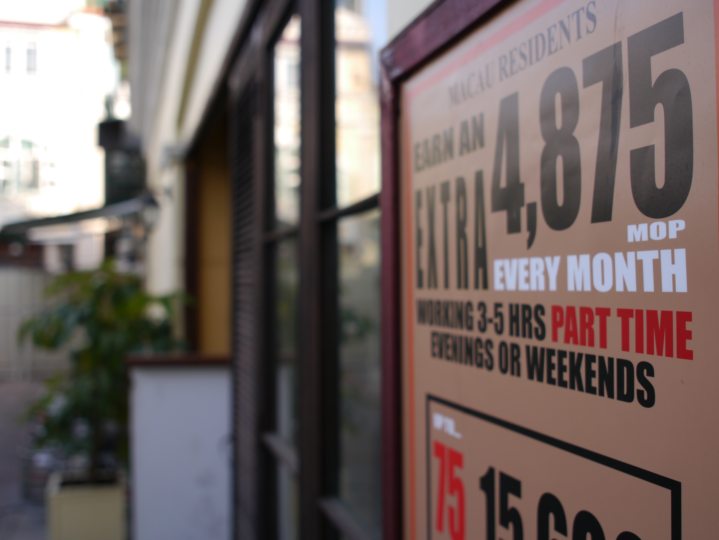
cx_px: 360
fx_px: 790
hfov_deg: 49.0
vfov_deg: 37.7
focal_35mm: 38
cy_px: 270
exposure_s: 1/400
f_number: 2.8
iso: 160
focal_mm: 19
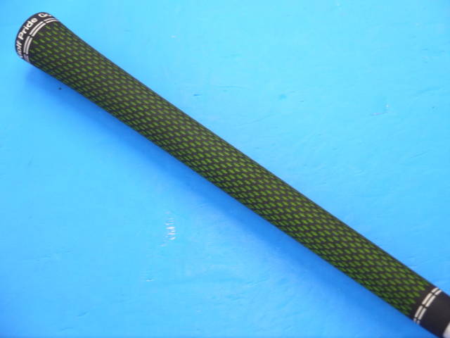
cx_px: 225
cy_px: 169
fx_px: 1092
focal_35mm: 84
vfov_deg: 17.6
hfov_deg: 23.3
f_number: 5.6
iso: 800
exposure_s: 1/80
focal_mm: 42
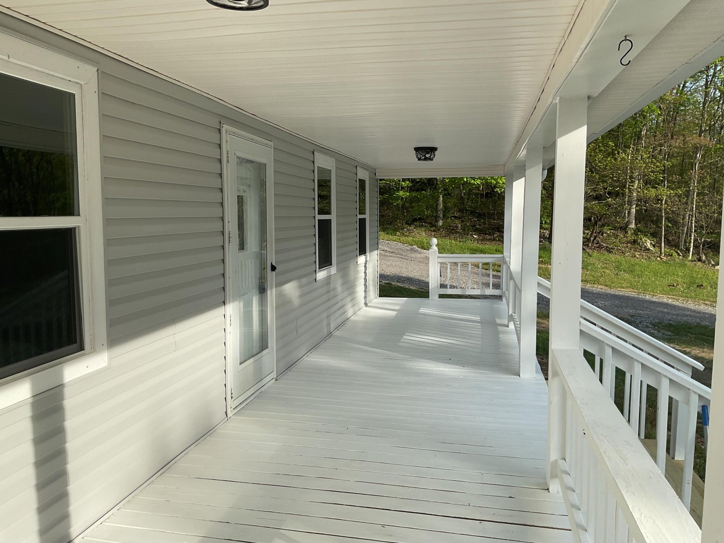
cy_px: 272
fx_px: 607
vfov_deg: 48.2
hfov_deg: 61.7
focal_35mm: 29
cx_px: 362
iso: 16
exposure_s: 1/1279
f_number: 1.8
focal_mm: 3
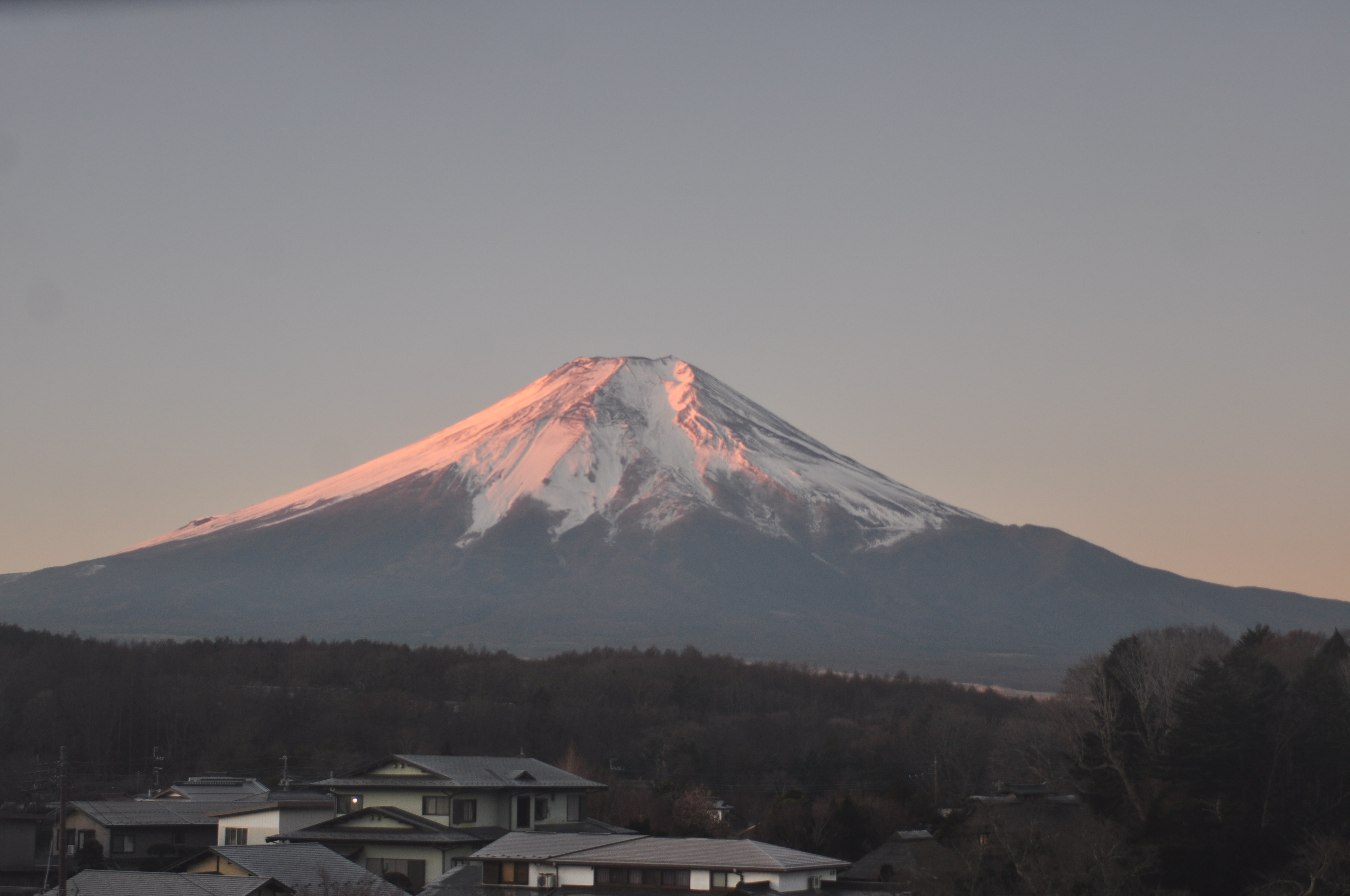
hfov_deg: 36.9
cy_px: 448
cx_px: 675
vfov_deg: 25.0
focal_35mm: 54
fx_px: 2023
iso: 200
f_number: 3.8
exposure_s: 1/25
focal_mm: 36
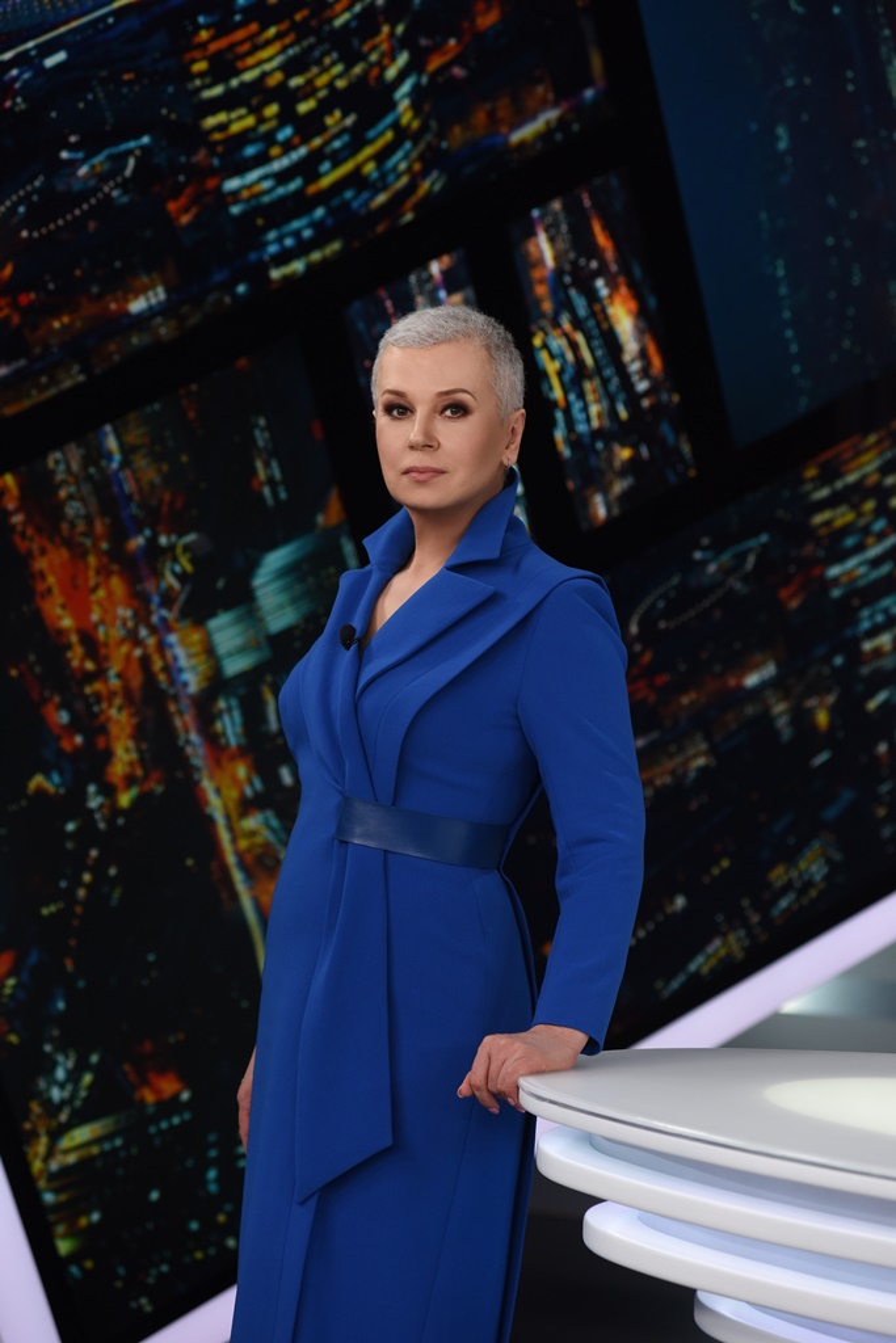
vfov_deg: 17.1
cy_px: 672
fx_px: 4478
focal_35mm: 120
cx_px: 448
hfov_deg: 11.4
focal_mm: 120
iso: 800
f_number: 4
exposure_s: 1/200
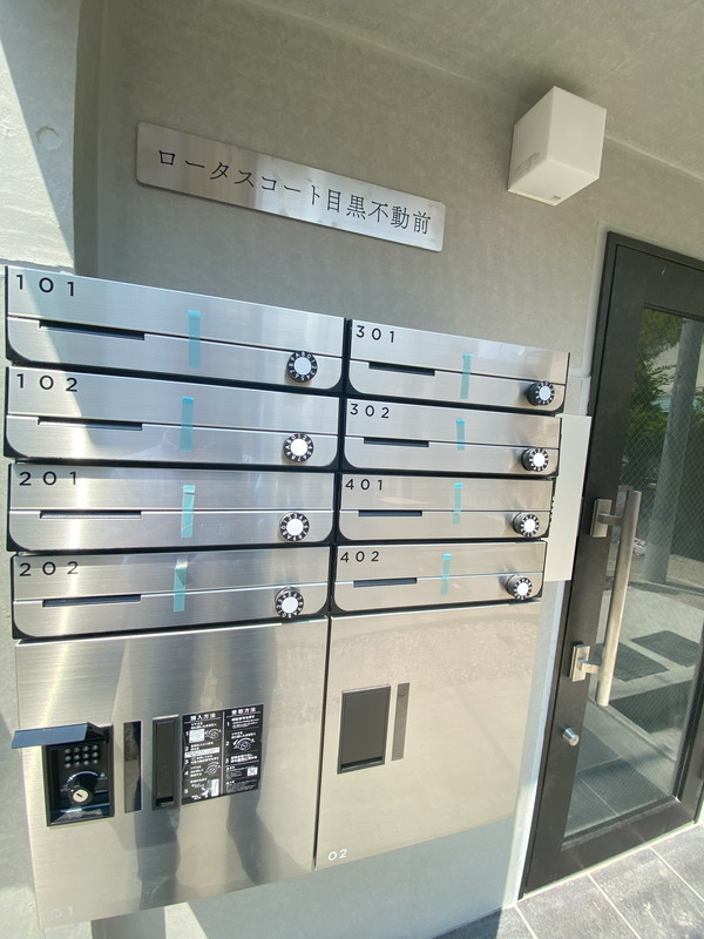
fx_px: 353
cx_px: 352
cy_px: 470
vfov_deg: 106.2
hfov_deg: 89.9
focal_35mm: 13
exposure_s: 1/428
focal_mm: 1.54
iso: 20
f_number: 2.4
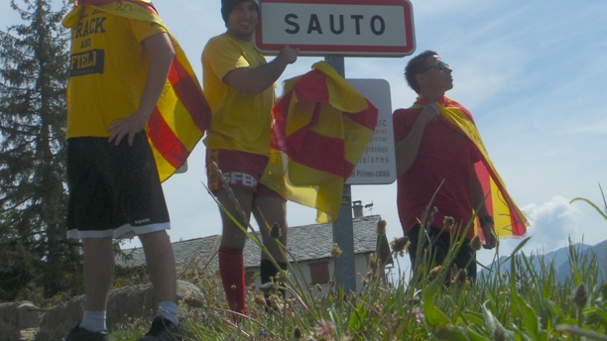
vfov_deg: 28.9
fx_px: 660
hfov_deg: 49.4
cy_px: 127
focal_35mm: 41
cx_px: 305
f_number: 5.4
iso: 64
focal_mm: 6.3
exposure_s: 1/800
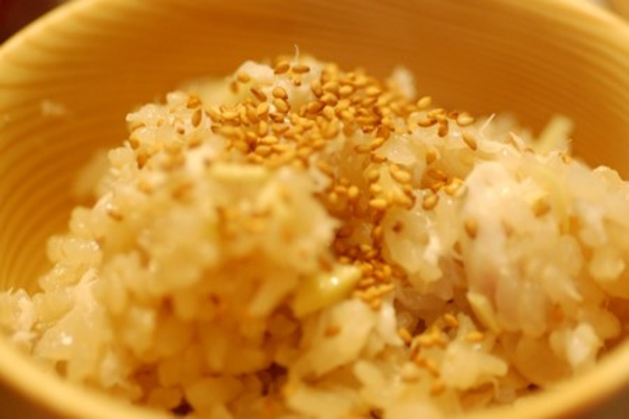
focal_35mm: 75
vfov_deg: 18.2
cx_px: 314
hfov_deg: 27.0
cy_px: 210
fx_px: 1310
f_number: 2.8
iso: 1600
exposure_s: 1/30
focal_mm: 50
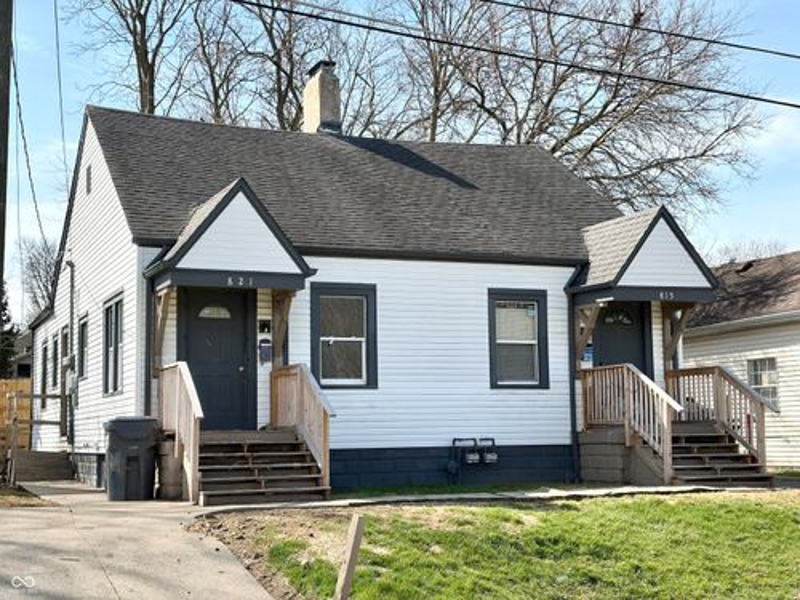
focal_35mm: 52
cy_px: 300
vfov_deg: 28.0
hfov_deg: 36.8
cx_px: 400
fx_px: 1202
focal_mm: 5.96
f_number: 1.6
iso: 32
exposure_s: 1/2141
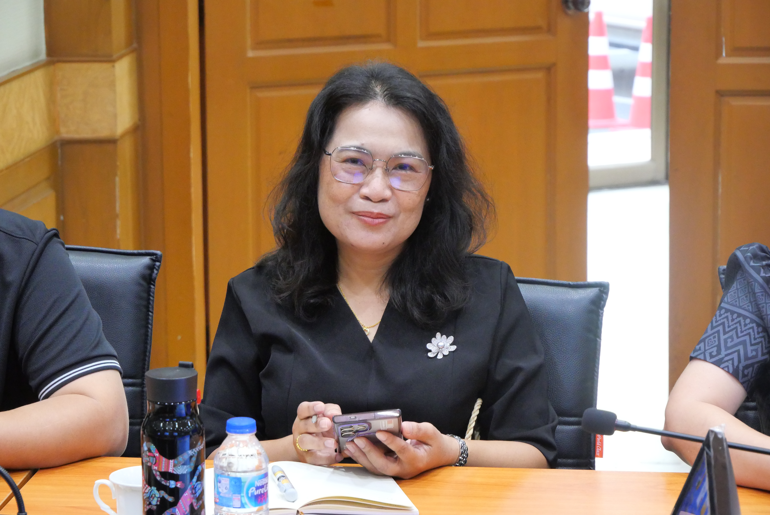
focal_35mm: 124
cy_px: 258
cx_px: 385
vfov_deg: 11.1
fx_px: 2654
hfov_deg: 16.5
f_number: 5.6
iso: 3200
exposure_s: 1/40
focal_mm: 60
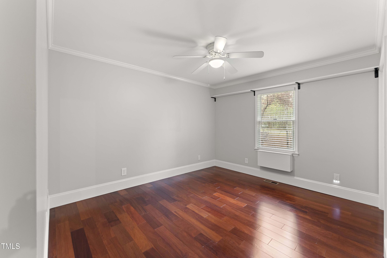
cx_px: 194
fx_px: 150
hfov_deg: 104.3
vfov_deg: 81.2
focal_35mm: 14
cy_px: 129
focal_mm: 14
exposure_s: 1/2
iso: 640
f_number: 8
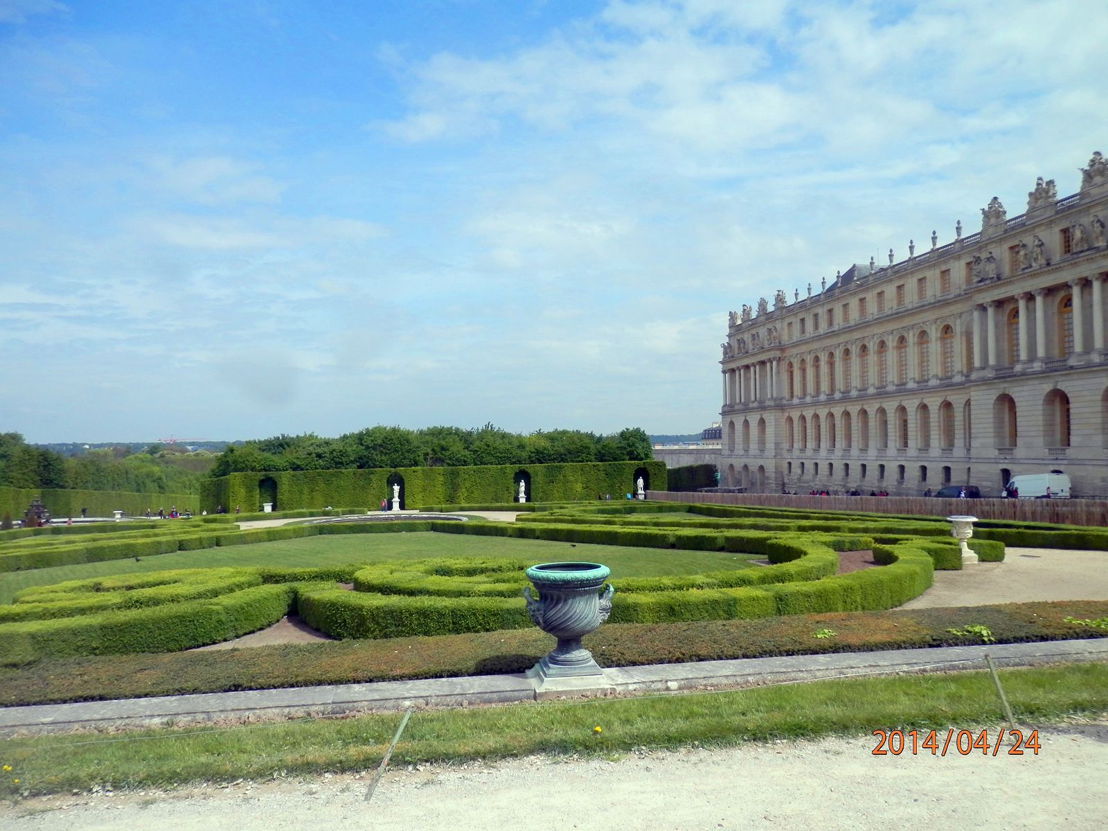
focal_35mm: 25
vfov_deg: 54.9
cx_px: 554
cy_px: 416
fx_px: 800
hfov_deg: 69.4
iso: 80
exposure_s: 1/200
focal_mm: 4.5
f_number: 8.7
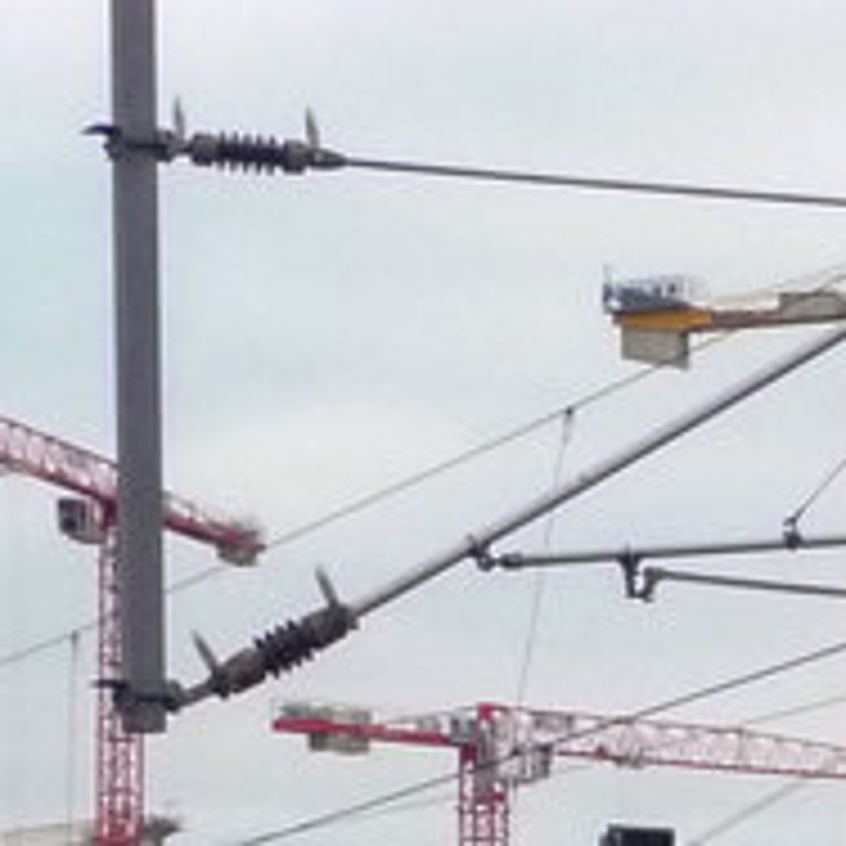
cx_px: 1719
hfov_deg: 6.3
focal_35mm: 271
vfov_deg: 6.3
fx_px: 7493
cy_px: 1503
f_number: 4.2
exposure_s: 1/200
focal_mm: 8
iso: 400
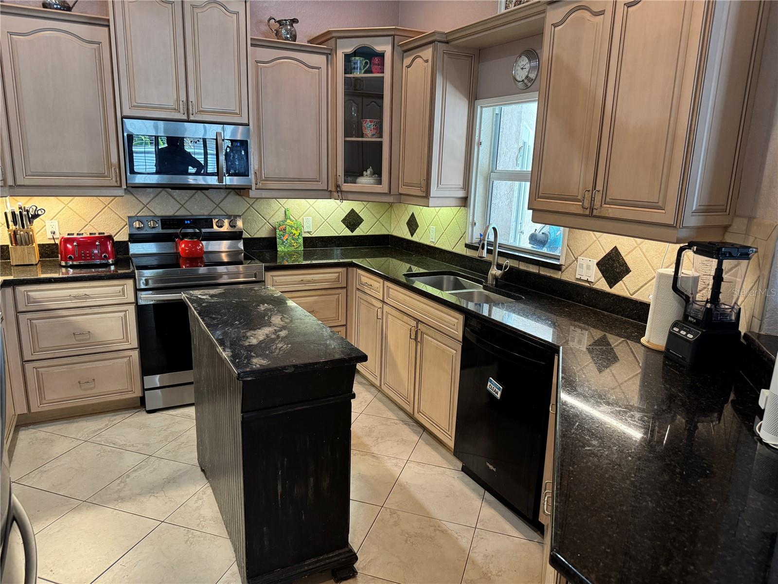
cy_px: 292
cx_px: 389
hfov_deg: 71.6
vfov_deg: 56.8
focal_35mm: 24
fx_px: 539
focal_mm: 6.76
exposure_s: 1/60
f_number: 1.78
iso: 250
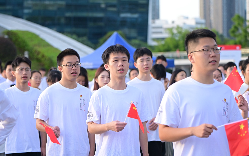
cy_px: 78
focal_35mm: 118
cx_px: 125
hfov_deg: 17.7
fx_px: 801
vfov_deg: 11.1
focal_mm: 77
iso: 320
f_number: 2.8
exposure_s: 1/400
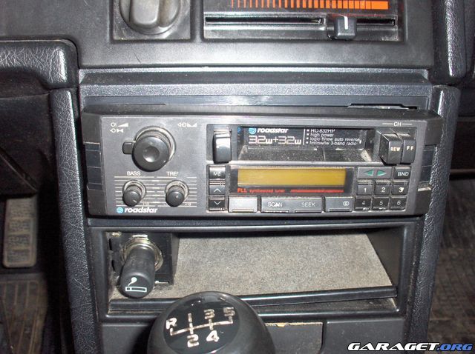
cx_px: 238
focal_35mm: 28
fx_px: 384
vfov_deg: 49.6
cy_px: 177
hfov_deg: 63.5
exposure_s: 1/60
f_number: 2.8
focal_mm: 5.8
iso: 53
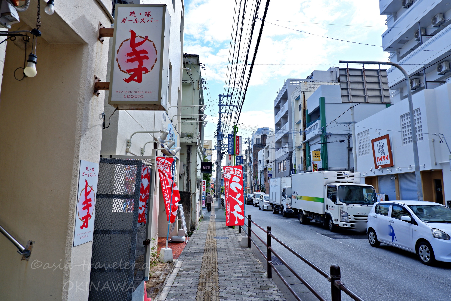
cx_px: 226
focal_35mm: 23
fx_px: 288
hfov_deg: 76.1
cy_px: 150
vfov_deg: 55.1
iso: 200
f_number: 8
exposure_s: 1/340
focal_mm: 15
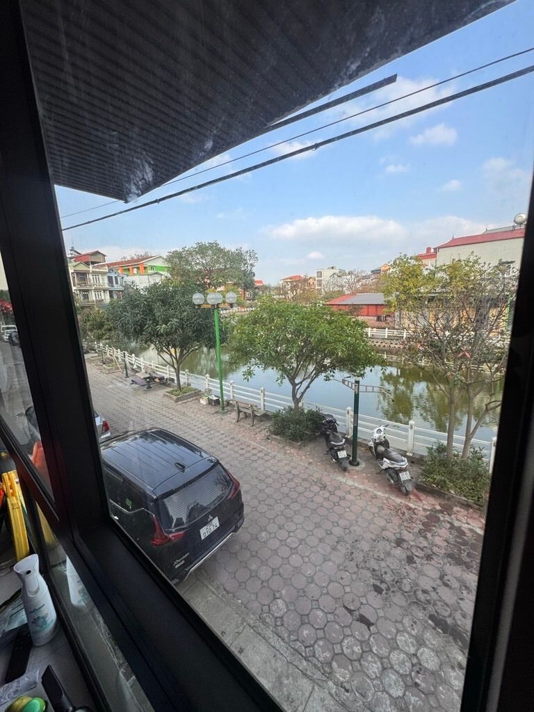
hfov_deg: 85.7
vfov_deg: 102.1
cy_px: 356
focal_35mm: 14
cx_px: 267
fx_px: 288
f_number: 2.2
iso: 40
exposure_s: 1/600
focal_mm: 2.22
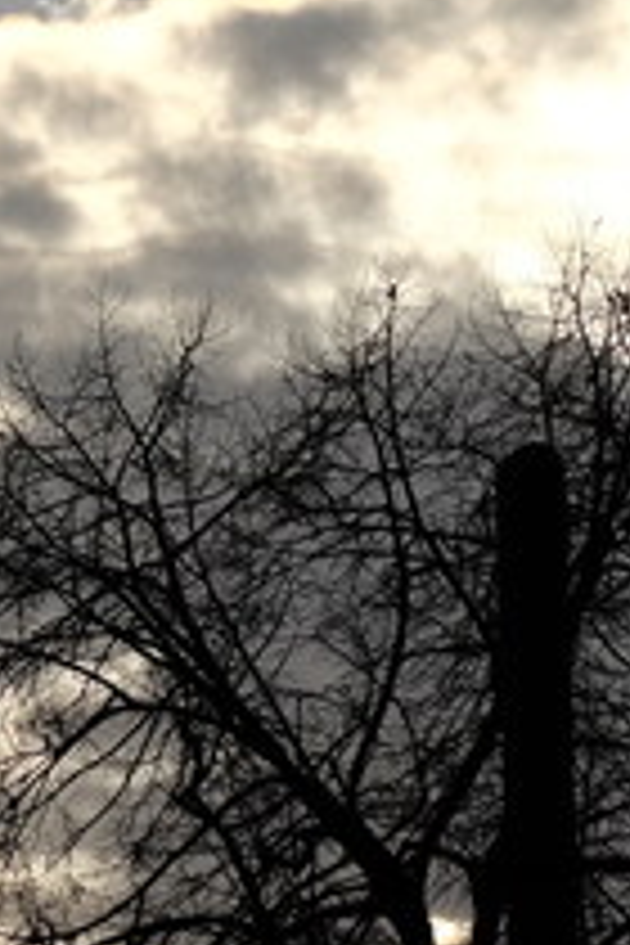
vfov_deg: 2.8
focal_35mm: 731
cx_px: -846
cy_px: 853
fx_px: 19187
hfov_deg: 1.9
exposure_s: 1/2000
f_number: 6.3
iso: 320
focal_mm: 100
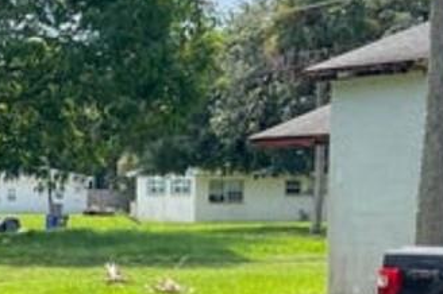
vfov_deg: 10.3
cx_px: -253
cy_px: 253
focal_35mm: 132
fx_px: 1623
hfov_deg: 14.4
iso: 50
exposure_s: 1/1558
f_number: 1.6
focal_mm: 5.1
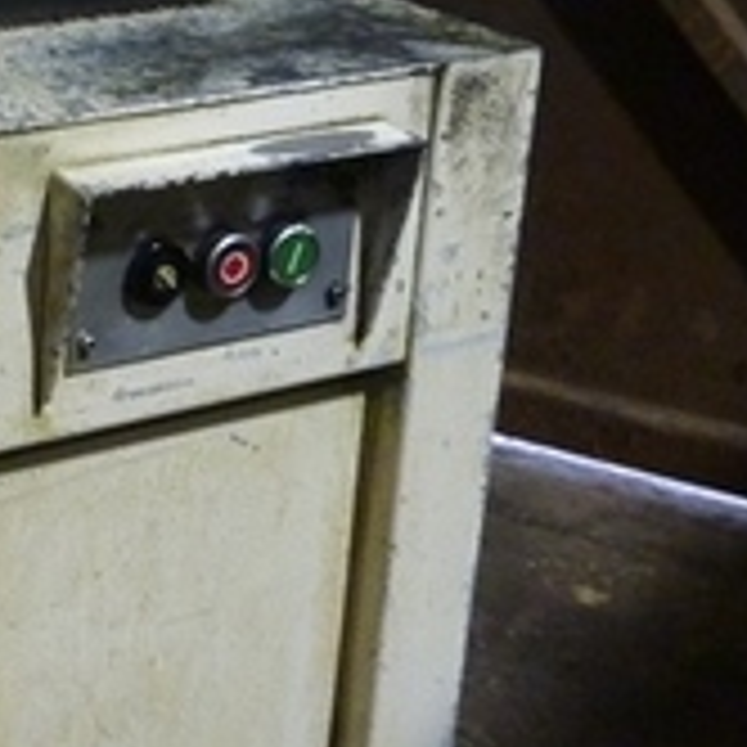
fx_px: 2075
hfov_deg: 19.5
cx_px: -76
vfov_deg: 20.3
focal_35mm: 85
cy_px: 194
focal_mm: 4.1
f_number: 3.3
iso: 400
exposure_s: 1/13
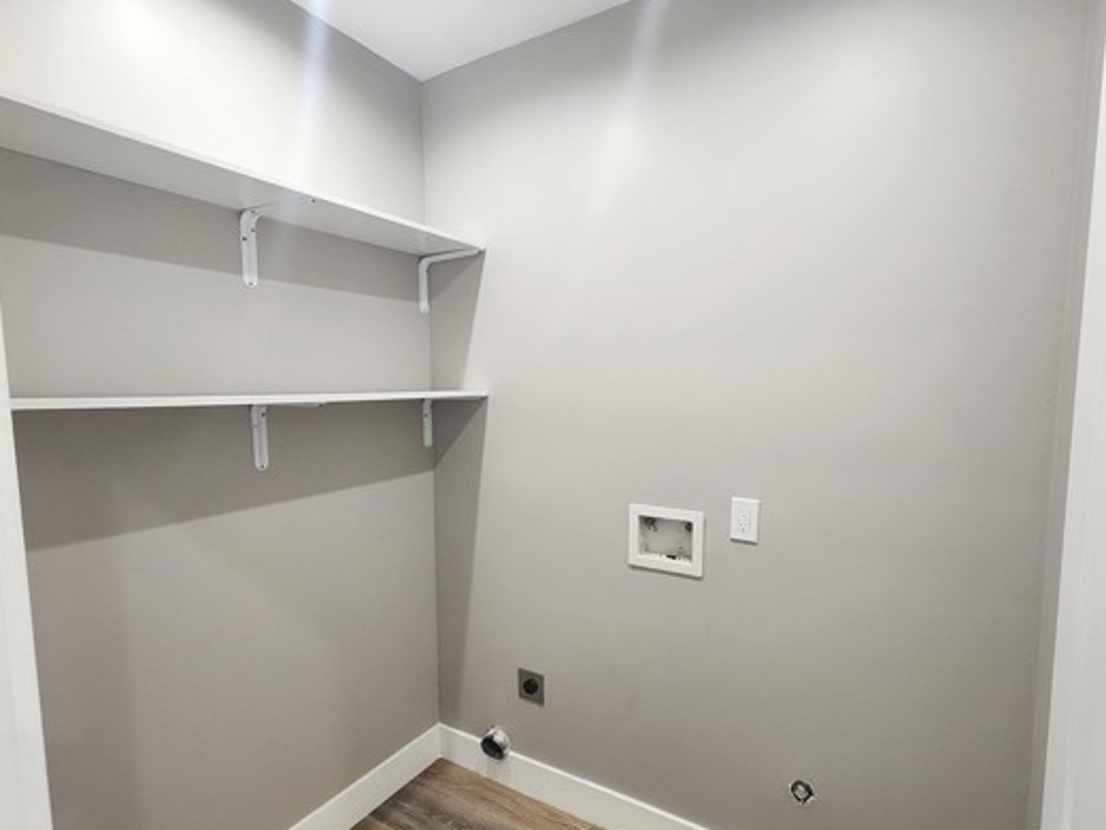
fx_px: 511
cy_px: 447
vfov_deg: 78.0
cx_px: 587
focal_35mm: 16
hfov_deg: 94.4
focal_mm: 2.2
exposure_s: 1/60
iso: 400
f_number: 2.2
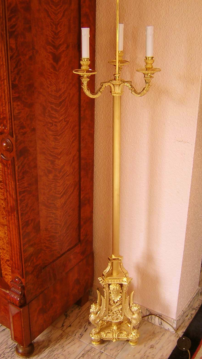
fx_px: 381
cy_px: 182
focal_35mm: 40
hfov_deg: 29.6
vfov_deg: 50.5
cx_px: 119
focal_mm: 4.7
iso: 100
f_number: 2.6
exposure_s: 1/27.8
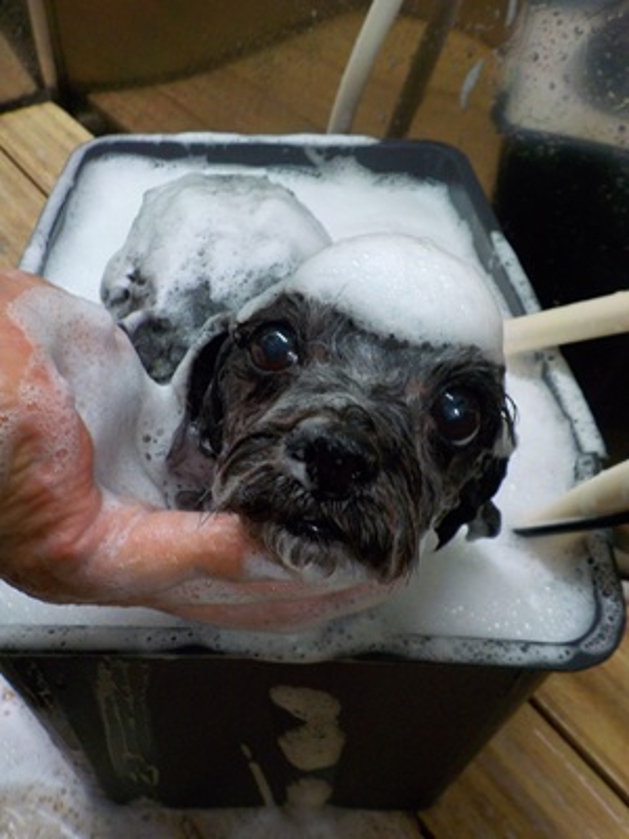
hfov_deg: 46.8
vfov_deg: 60.0
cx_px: 314
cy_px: 420
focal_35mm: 30
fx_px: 727
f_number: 3.3
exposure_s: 1/30
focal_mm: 4.1
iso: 280
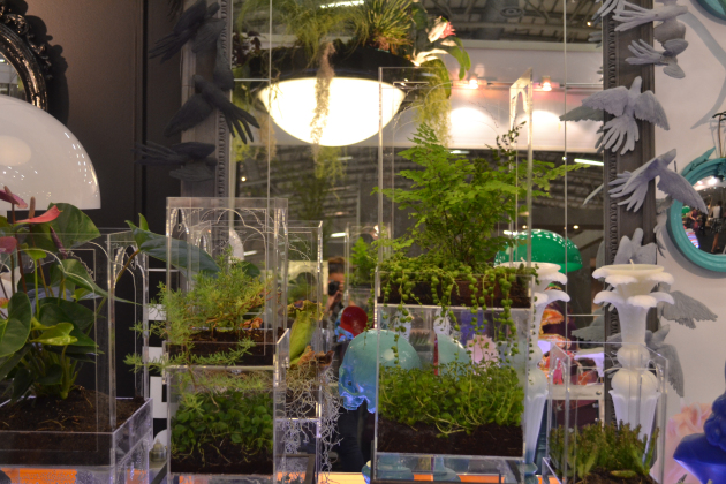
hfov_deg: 43.6
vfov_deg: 29.9
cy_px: 242
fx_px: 907
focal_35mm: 45
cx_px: 363
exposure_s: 1/25
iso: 800
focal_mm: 30
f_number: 4.5
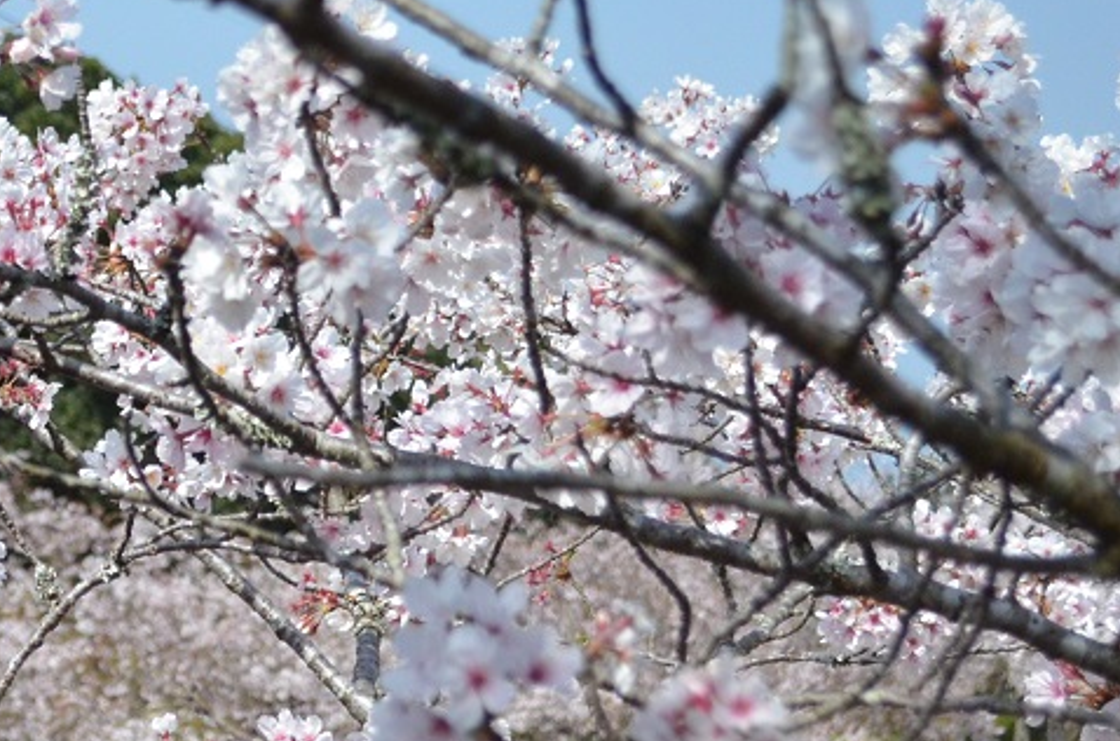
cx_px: -131
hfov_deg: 15.6
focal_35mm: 128
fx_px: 3972
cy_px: 335
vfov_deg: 10.6
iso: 1400
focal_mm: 34
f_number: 5
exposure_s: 1/8000
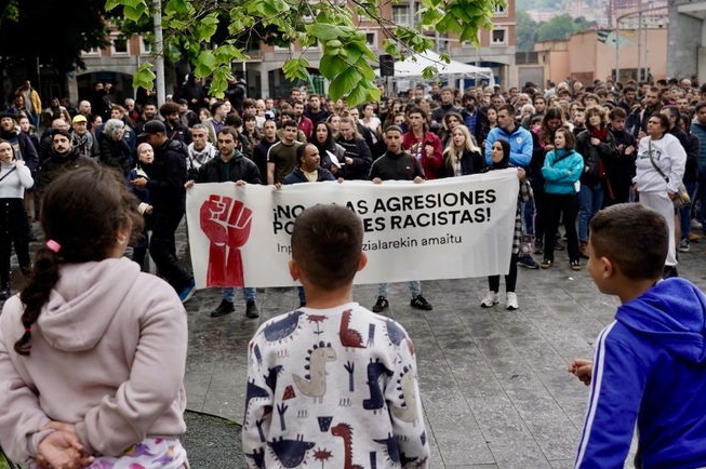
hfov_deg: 48.5
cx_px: 364
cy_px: 228
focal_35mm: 40
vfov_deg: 33.3
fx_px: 784
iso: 320
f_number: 4
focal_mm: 36
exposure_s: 1/250
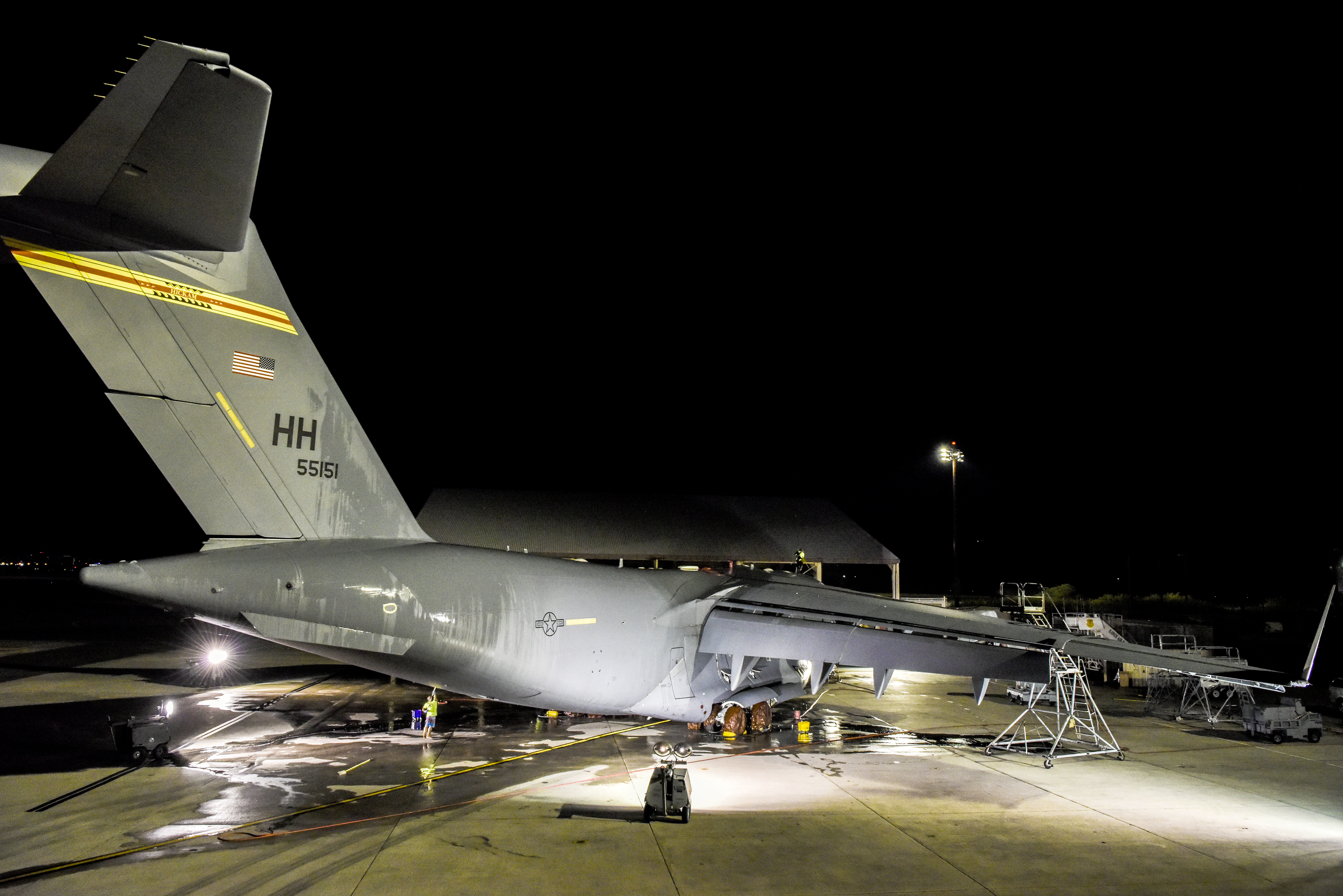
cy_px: 448
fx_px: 896
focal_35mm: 24
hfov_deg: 73.7
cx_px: 672
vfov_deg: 53.2
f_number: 8
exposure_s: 1/100
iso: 3200
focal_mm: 24
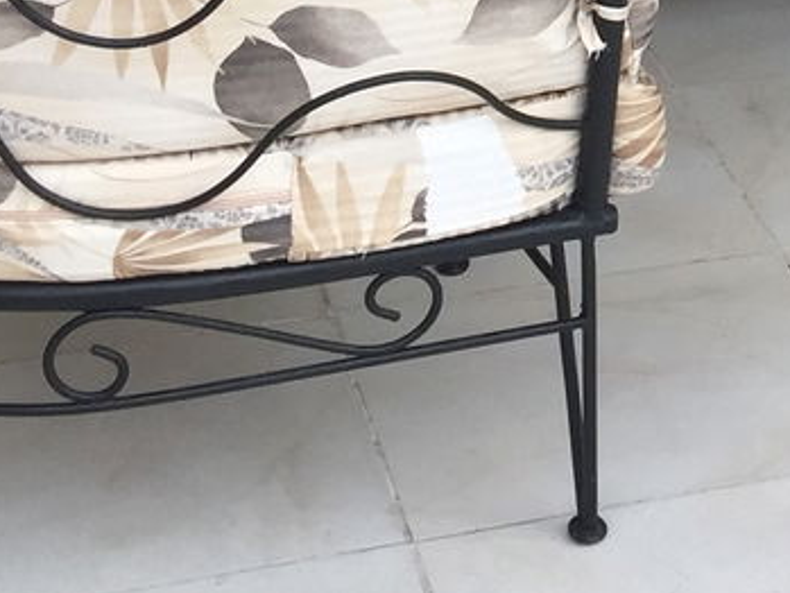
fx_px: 3036
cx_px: 1363
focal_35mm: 133
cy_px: -514
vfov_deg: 10.4
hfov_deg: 13.5
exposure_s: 1/549
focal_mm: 4.15
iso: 32
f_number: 2.2
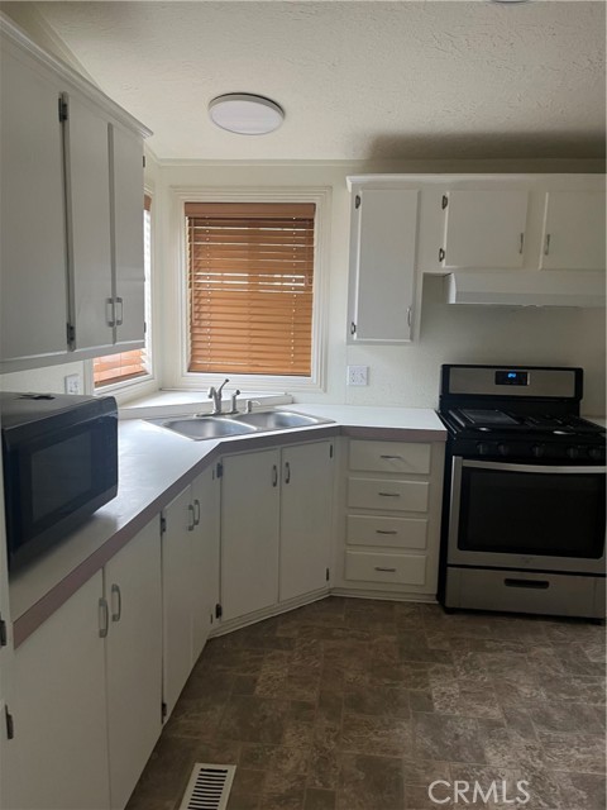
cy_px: 405
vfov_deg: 67.3
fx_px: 608
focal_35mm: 26
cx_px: 304
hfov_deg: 53.1
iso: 125
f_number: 1.6
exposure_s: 1/60
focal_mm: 5.1
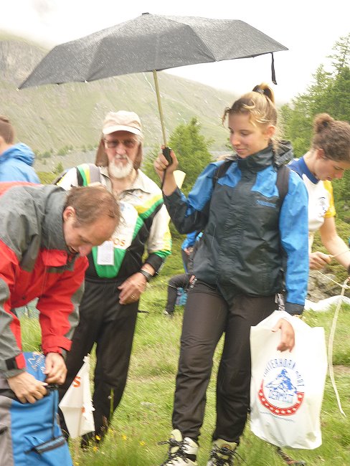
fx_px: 1091
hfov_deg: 18.2
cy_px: 233
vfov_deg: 24.1
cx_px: 175
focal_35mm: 81
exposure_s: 1/100
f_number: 4.2
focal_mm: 13.3
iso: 80
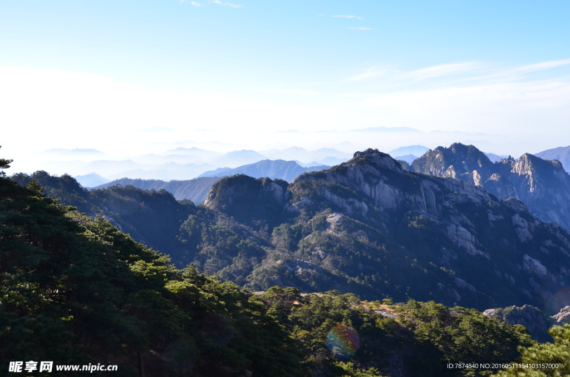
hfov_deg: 53.2
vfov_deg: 36.7
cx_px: 285
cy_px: 188
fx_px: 569
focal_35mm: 36
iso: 200
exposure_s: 1/125
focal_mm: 24
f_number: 11
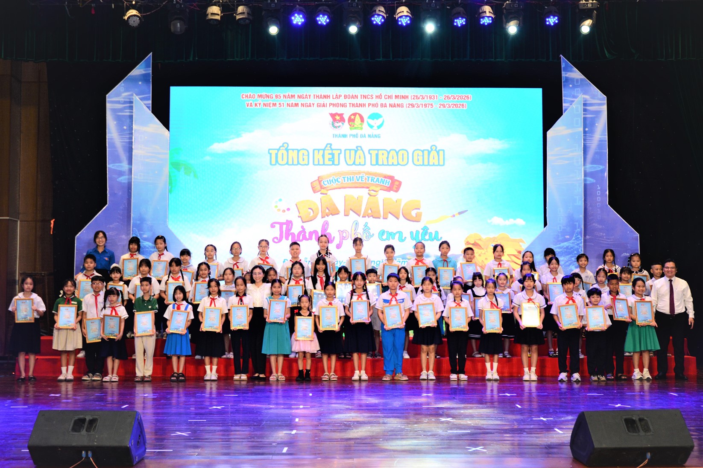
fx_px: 996
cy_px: 234
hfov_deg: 38.9
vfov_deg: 26.5
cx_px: 352
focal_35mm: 51
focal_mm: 34
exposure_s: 1/160
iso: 800
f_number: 4
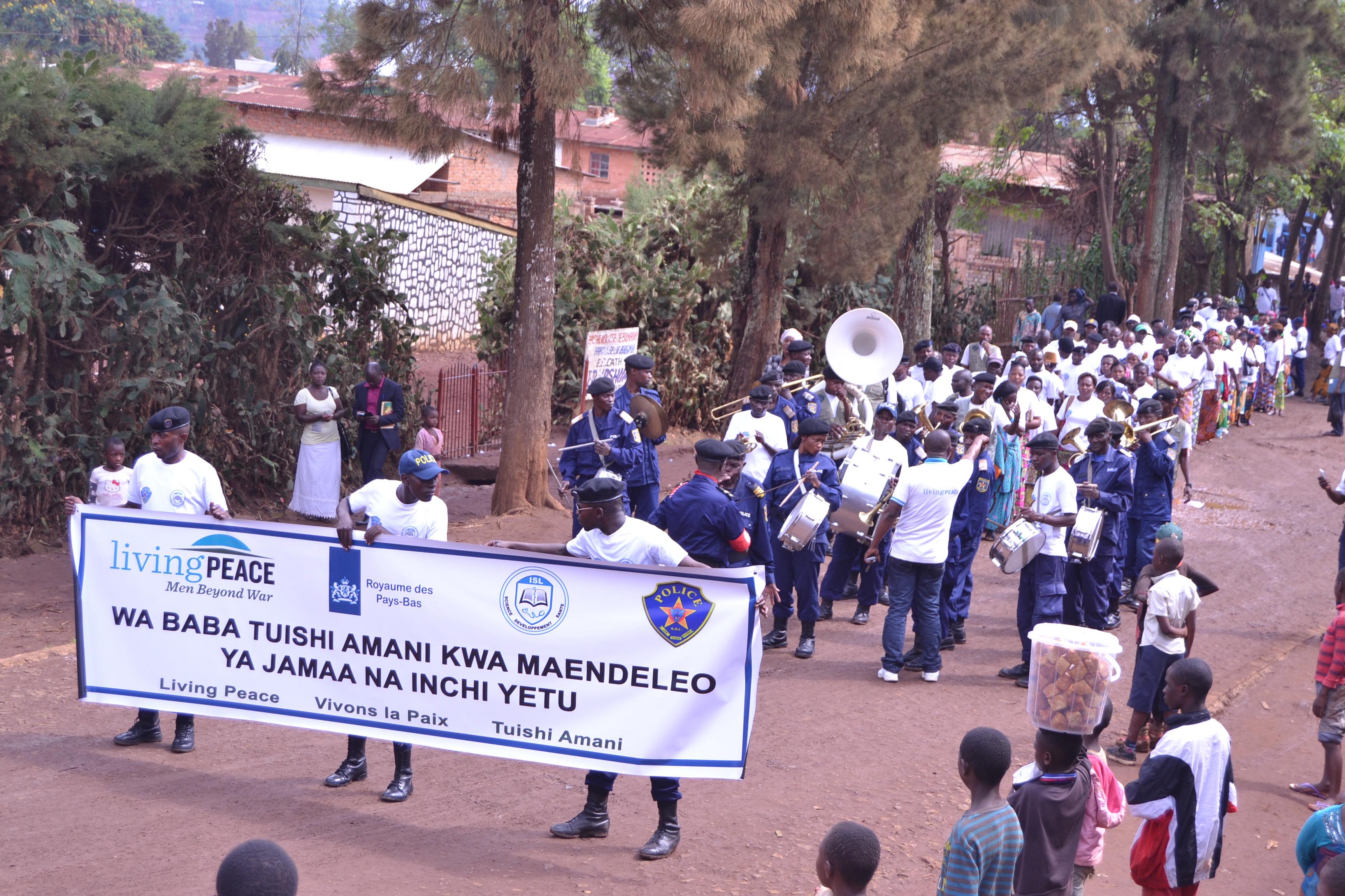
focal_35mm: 68
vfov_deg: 20.2
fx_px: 2522
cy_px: 448
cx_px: 672
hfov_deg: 29.9
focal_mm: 45
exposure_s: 1/320
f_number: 5.6
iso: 200
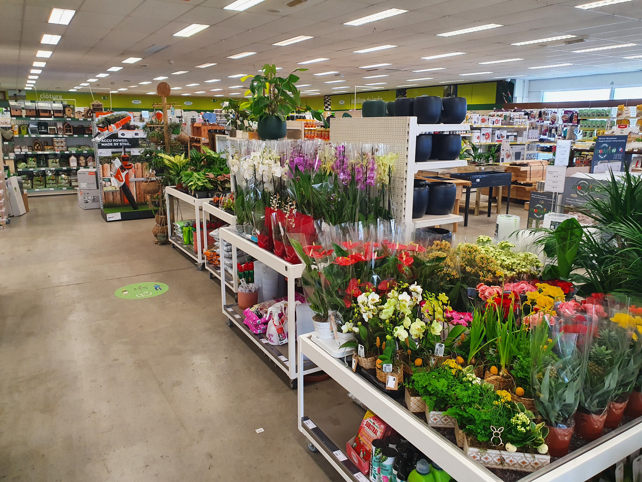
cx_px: 321
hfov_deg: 67.3
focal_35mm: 26
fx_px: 482
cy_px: 241
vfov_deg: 53.1
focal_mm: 4.32
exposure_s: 1/100
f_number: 2.4
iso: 250
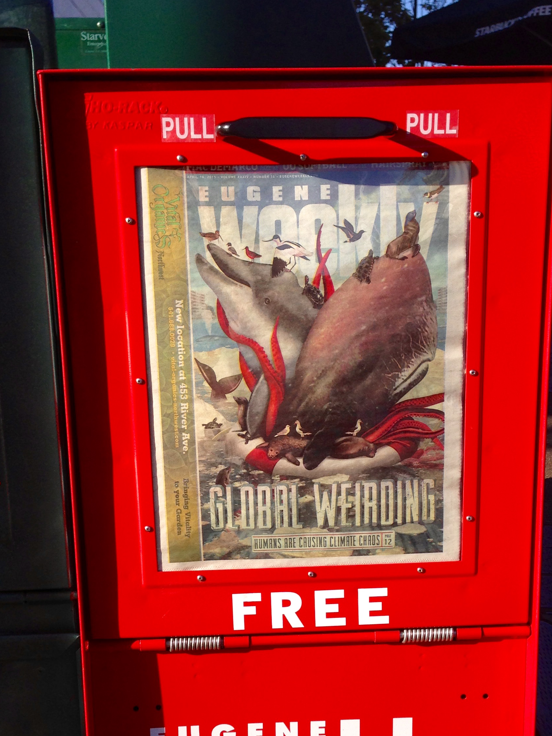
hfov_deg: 30.3
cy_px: 466
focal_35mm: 48
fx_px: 1021
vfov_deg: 39.4
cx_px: 298
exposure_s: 1/1106
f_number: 2.4
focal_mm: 4.12
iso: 50
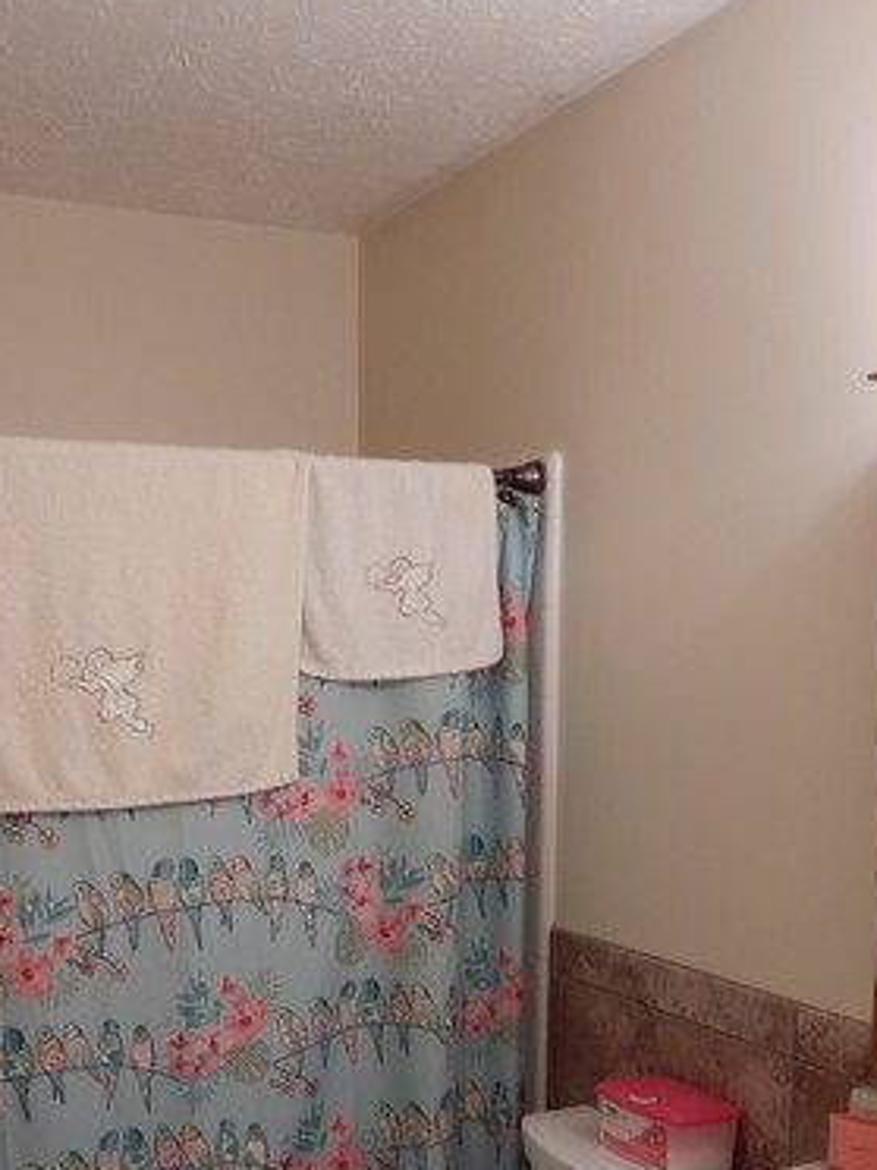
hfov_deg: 36.5
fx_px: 1317
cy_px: 827
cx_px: 297
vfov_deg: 46.7
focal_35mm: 39
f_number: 3.4
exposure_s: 1/30
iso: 220
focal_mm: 4.5
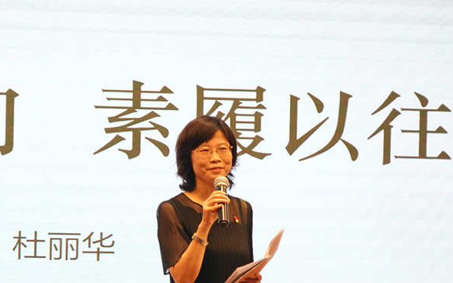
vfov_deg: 4.9
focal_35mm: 270
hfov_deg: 7.8
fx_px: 3333
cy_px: 306
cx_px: 46
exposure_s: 1/60
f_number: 6.3
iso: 500
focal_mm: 130
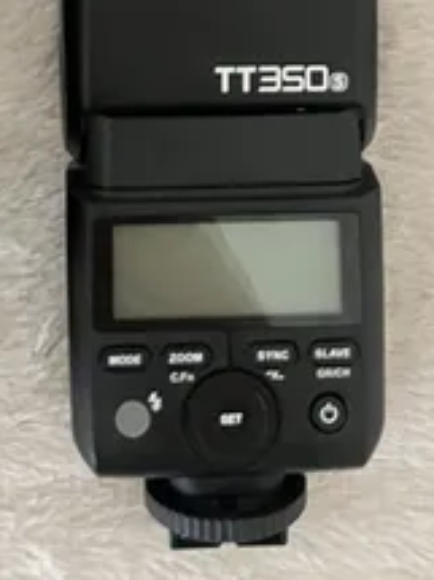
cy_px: -205
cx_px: 194
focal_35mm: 87
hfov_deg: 17.0
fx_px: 1456
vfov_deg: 20.3
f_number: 1.5
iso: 1000
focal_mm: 5.7
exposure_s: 1/30
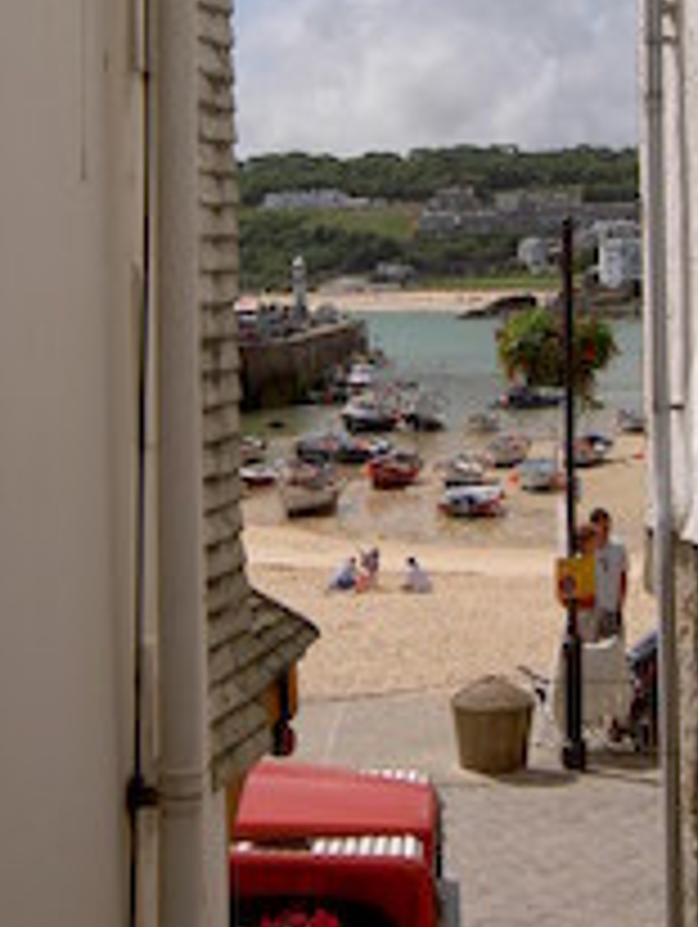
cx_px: 446
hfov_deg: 22.2
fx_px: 1771
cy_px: 324
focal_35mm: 66
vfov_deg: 29.2
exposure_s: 1/800
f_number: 4.7
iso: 50
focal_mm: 5.6
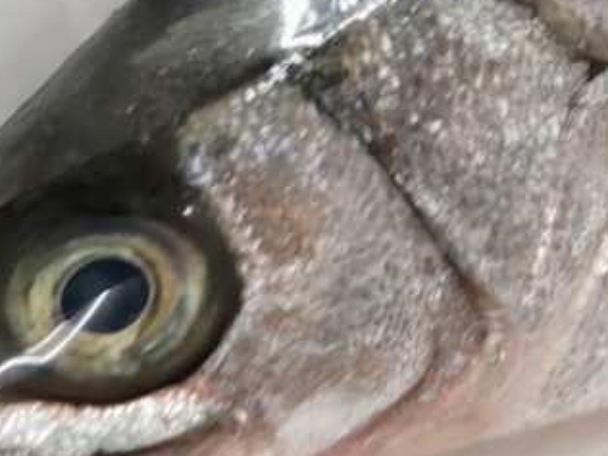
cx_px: 602
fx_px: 1282
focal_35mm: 73
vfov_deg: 19.5
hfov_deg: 25.4
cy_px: -13
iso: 105
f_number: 2
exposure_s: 1/50
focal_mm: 3.43
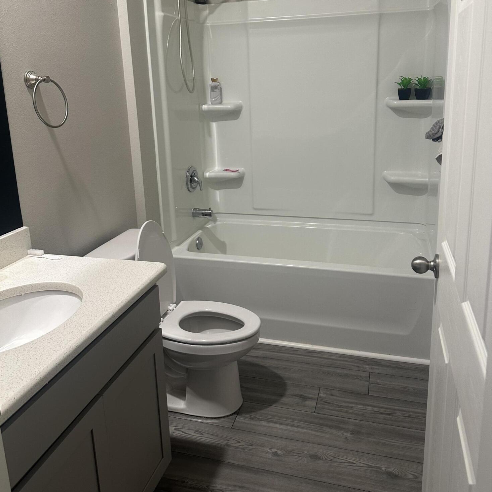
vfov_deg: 55.0
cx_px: 252
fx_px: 466
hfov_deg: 55.6
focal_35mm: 29
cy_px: 186
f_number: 1.78
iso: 200
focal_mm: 6.86
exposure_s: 1/60
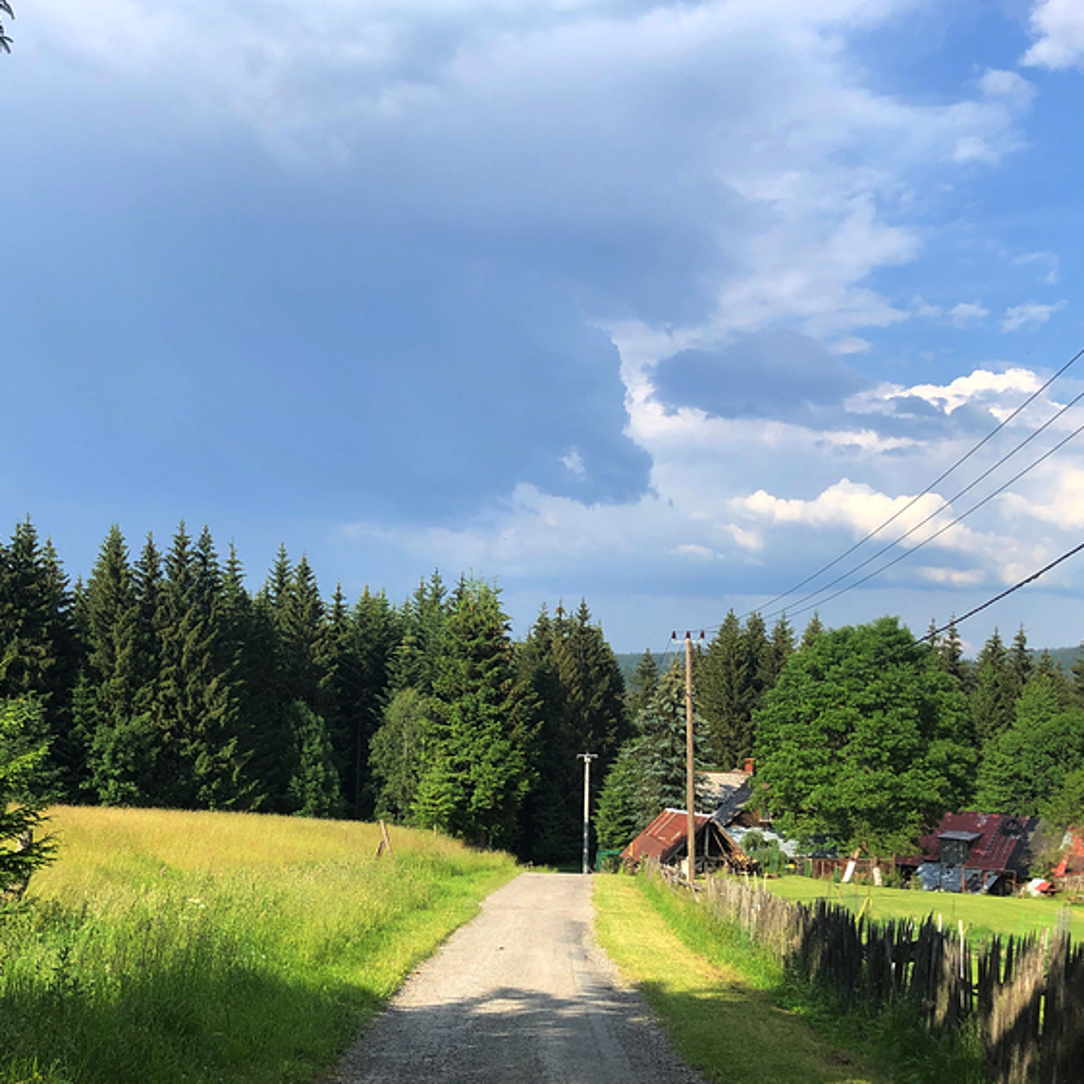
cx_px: 368
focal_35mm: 44
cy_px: 706
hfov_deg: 38.0
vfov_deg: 38.0
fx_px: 1559
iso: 20
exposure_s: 1/1333
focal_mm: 3.99
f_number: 1.8
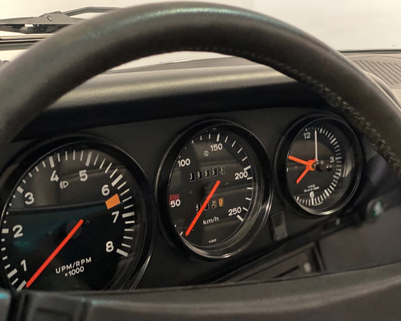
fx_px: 653
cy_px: 159
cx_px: 193
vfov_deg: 27.6
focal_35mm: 55
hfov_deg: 34.2
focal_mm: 6
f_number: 2
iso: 800
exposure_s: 1/15
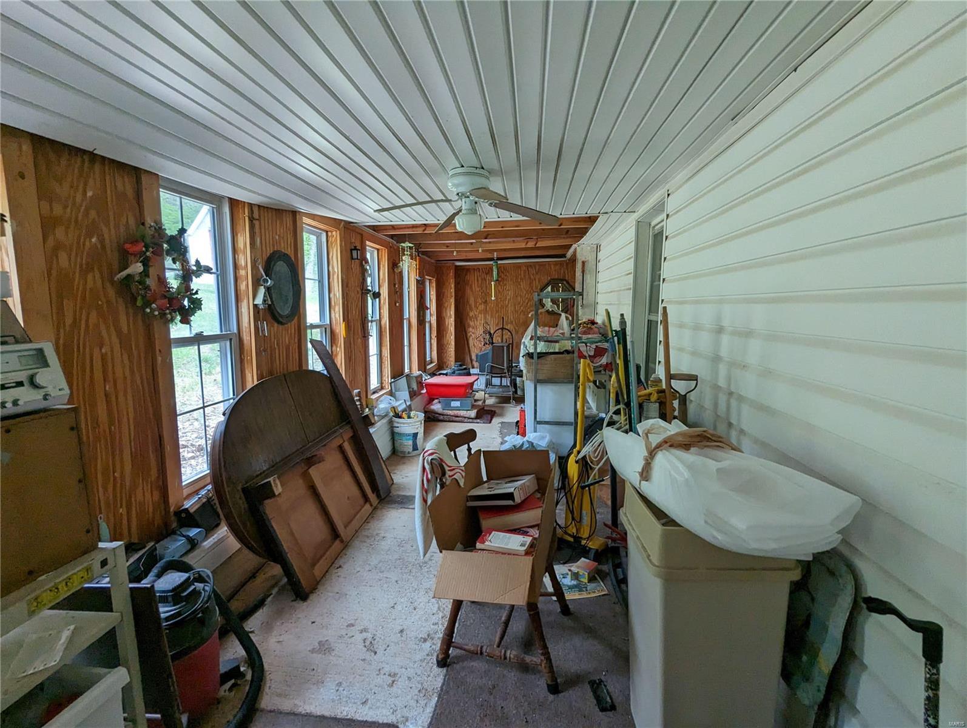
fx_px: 448
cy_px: 364
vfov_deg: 78.2
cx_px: 484
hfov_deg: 94.4
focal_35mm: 16
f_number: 2.2
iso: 213
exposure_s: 1/120
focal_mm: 2.35
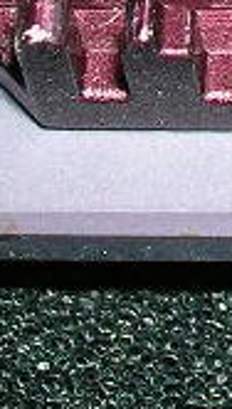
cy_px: -296
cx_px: 545
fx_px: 2394
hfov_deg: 5.4
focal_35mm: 220
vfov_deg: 9.4
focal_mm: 7
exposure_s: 1/60.1
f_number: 5.2
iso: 50
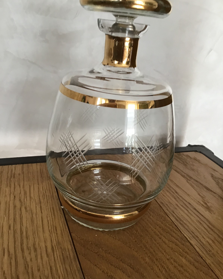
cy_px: 145
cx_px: 113
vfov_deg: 54.2
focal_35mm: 33
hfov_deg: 44.5
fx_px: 272
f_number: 2.4
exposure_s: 1/33
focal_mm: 3.3
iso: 100
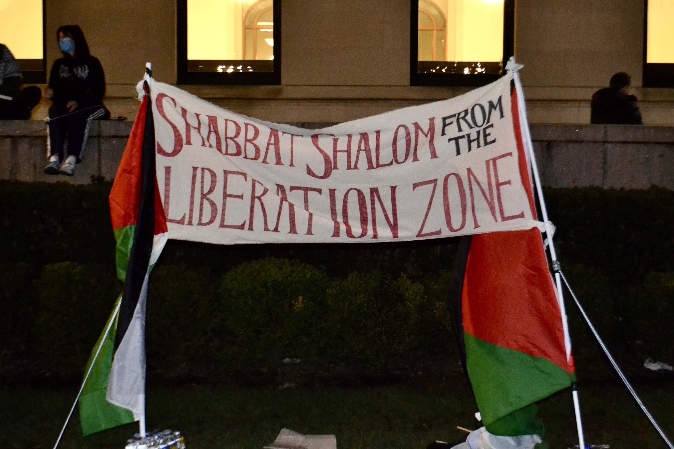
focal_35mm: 56
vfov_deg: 24.2
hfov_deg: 35.6
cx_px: 345
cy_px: 234
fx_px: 1048
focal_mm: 32
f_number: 4.8
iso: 3200
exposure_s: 1/60
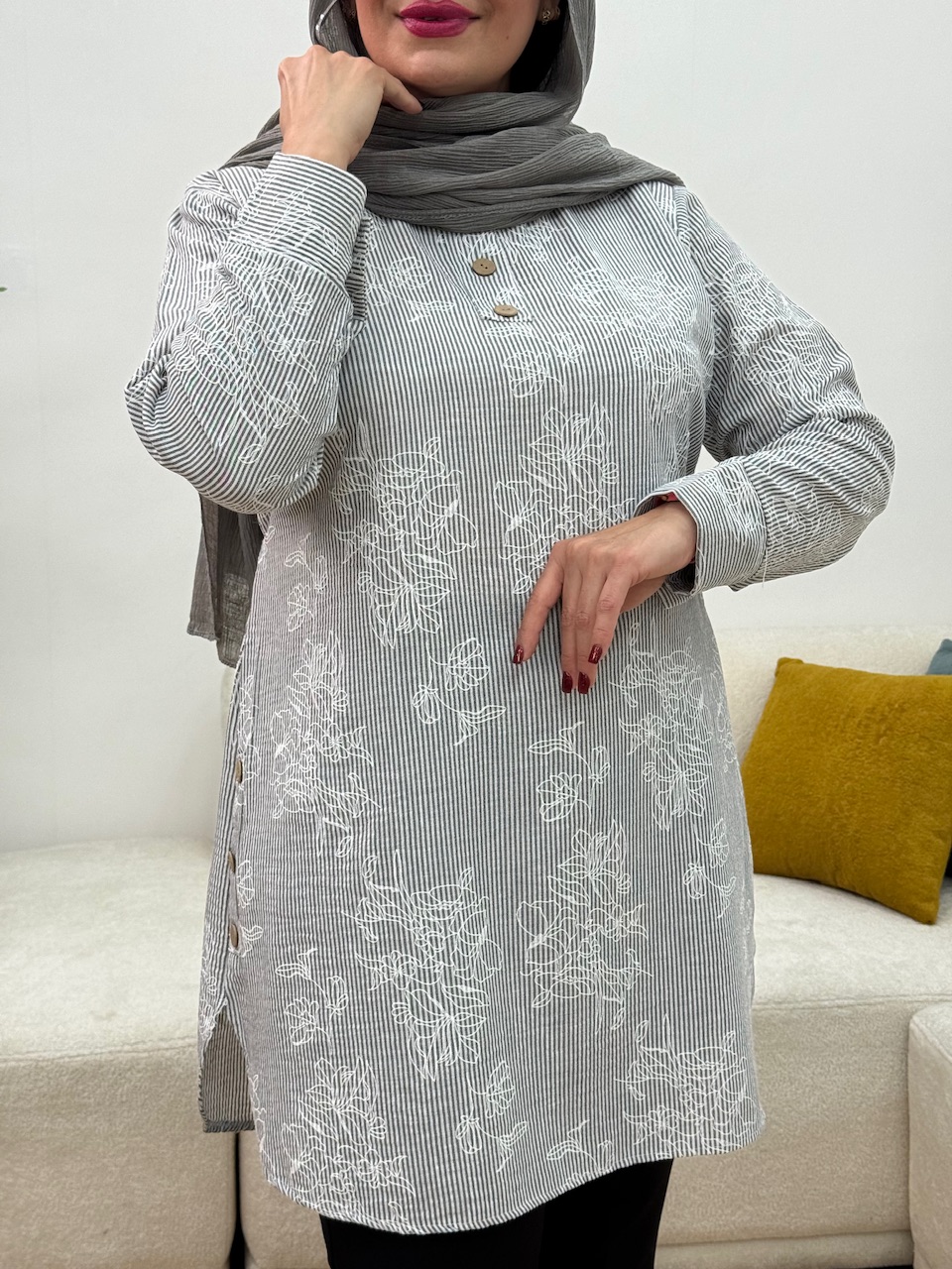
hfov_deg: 30.3
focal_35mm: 48
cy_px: 634
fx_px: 1760
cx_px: 476
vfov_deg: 39.7
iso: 64
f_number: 1.78
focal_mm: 6.76
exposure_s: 1/726
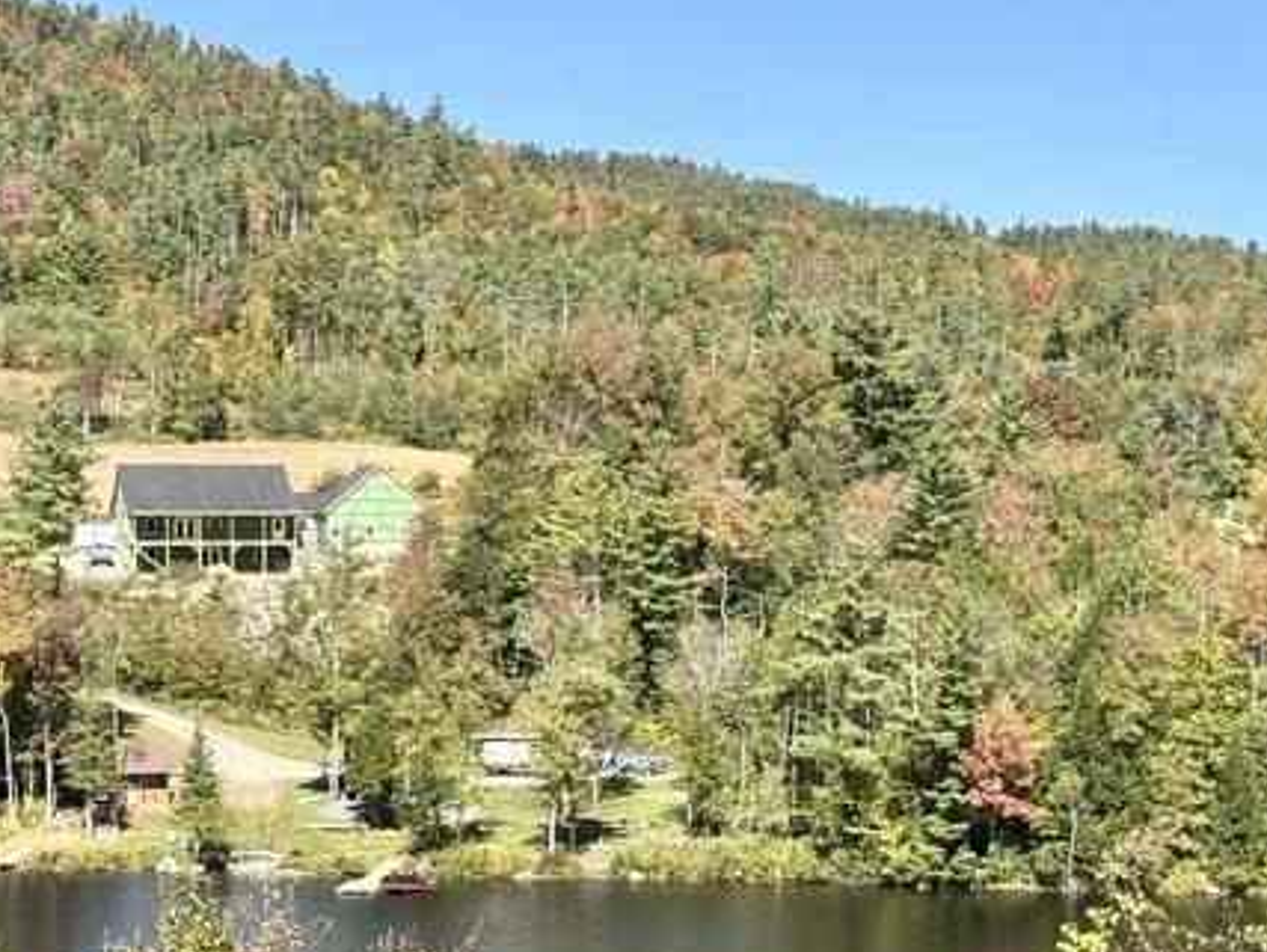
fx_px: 4213
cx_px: 697
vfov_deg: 12.8
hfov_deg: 17.1
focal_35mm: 115
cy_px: 756
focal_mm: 6.76
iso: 64
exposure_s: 1/3257
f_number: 1.78
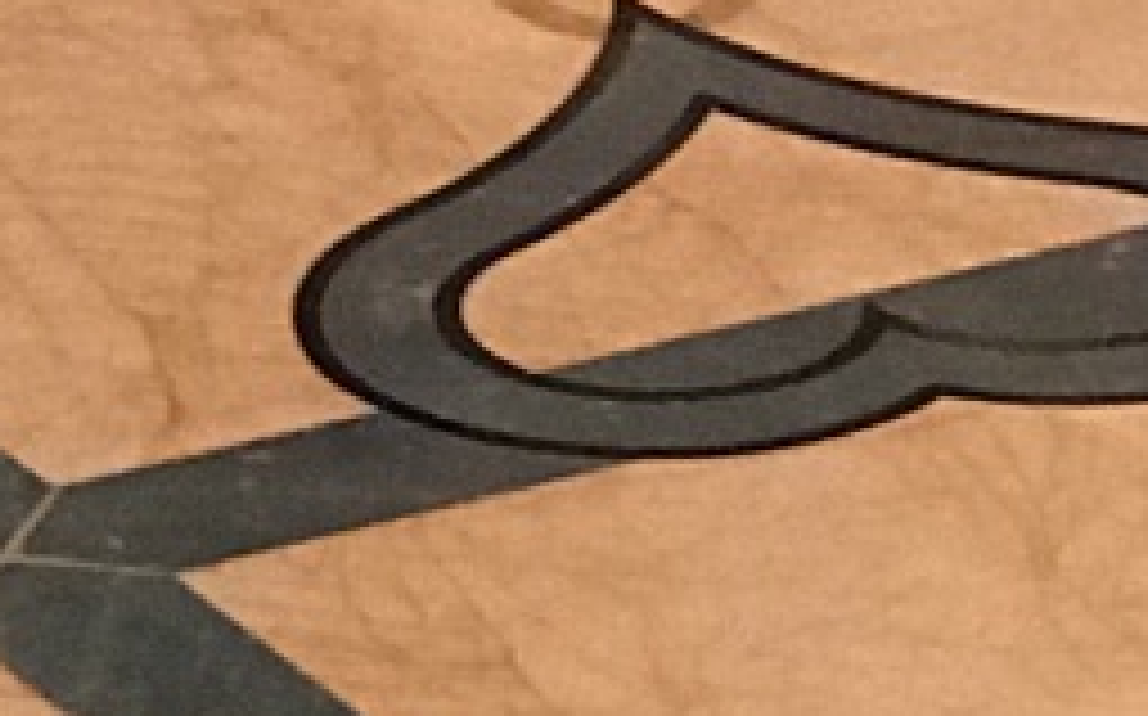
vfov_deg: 3.5
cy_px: 36
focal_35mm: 379
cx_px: 216
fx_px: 11850
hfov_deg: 5.5
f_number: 2.8
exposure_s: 1/61
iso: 800
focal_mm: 6.6
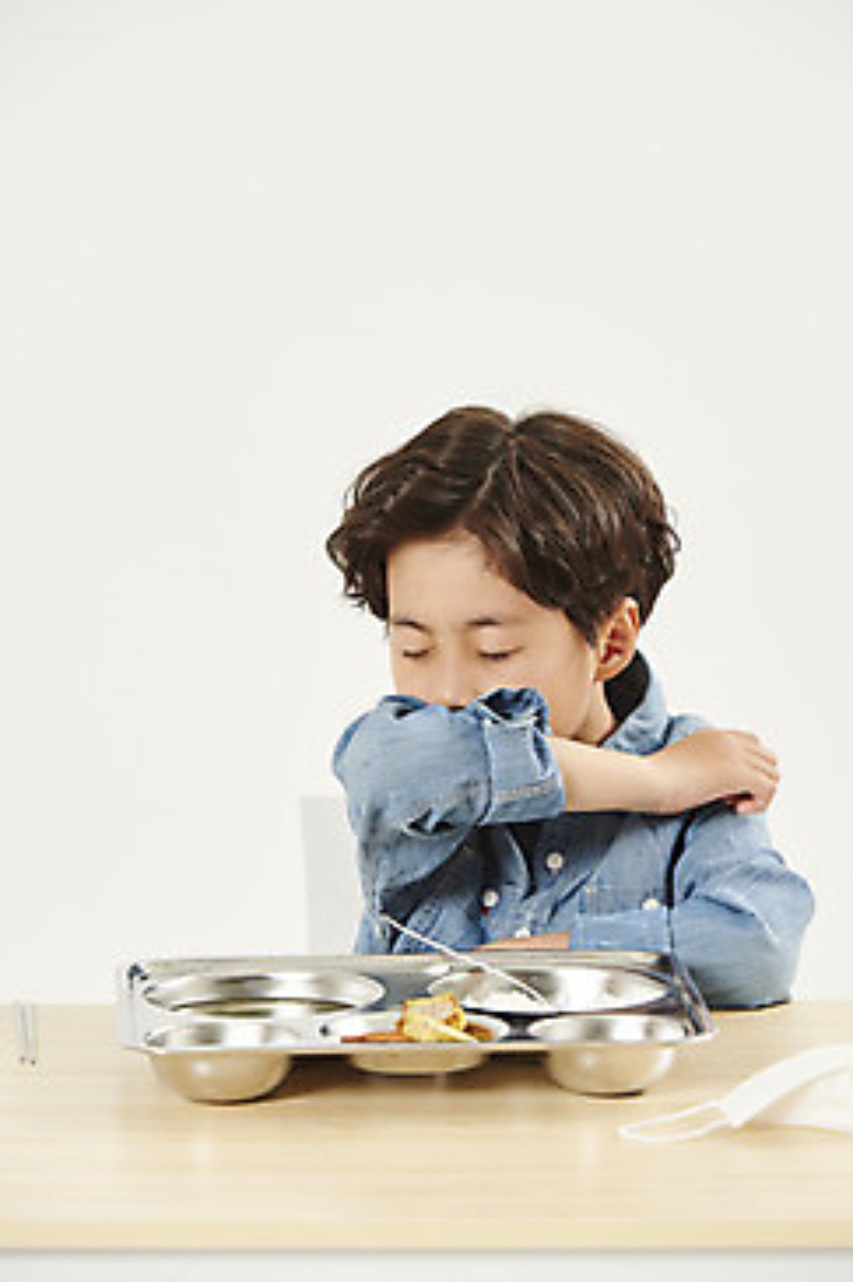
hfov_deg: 7.1
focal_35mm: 192
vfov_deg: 10.7
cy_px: 639
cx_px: 465
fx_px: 6830
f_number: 8
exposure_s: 1/125
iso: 125
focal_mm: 175
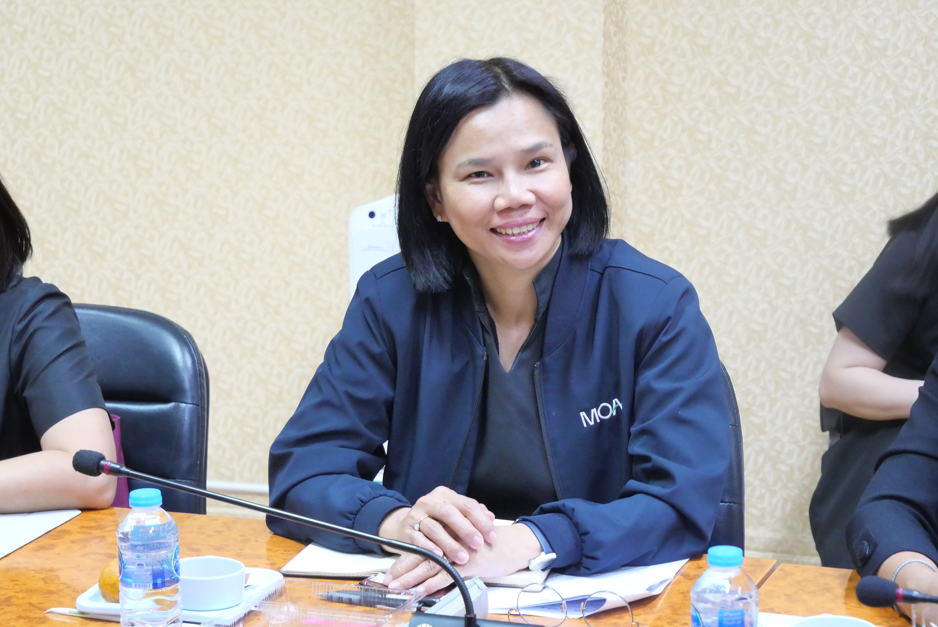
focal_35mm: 103
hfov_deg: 19.8
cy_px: 314
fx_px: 2685
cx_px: 469
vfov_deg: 13.3
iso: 3200
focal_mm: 50
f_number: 5.6
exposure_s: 1/10
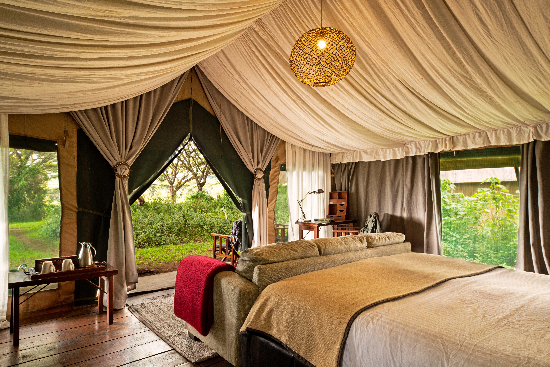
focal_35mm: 22
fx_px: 336
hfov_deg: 78.6
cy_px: 184
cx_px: 275
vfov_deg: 57.2
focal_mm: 22
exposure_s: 1/10
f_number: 10
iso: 400
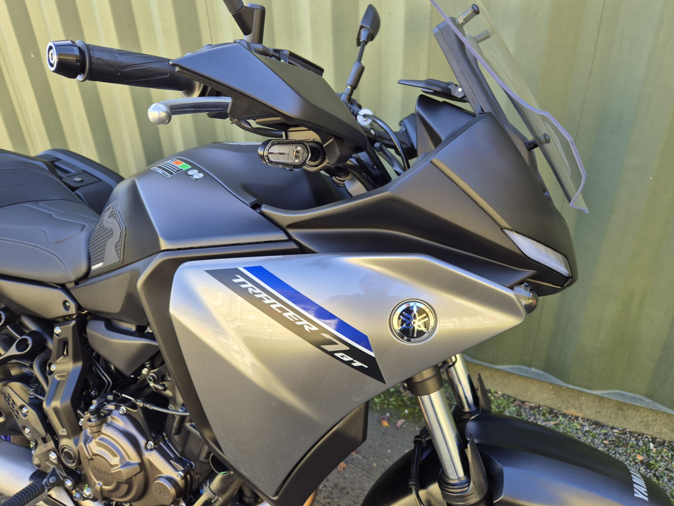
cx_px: 337
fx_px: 448
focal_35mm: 23
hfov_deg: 73.9
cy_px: 253
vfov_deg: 58.9
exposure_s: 1/180
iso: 50
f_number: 1.8
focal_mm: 5.4
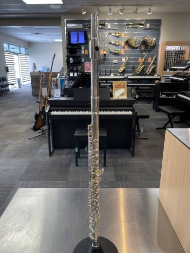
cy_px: 126
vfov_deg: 67.3
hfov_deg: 53.1
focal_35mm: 26
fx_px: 190
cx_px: 95
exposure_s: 1/60
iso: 64
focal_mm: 4.2
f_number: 1.6
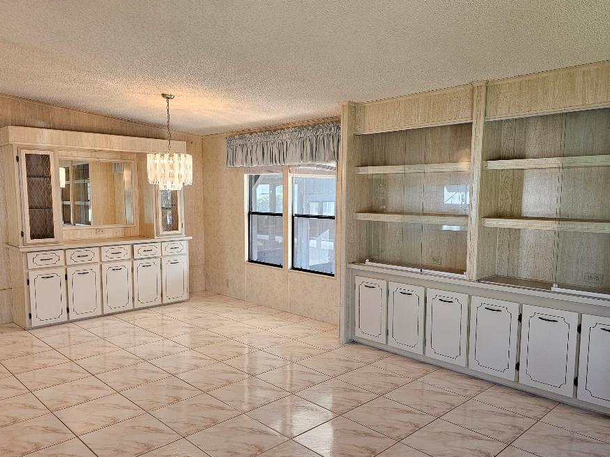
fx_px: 476
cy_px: 249
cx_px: 290
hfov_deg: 65.3
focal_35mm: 27
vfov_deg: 51.3
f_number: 1.7
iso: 320
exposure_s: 1/120
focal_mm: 6.3
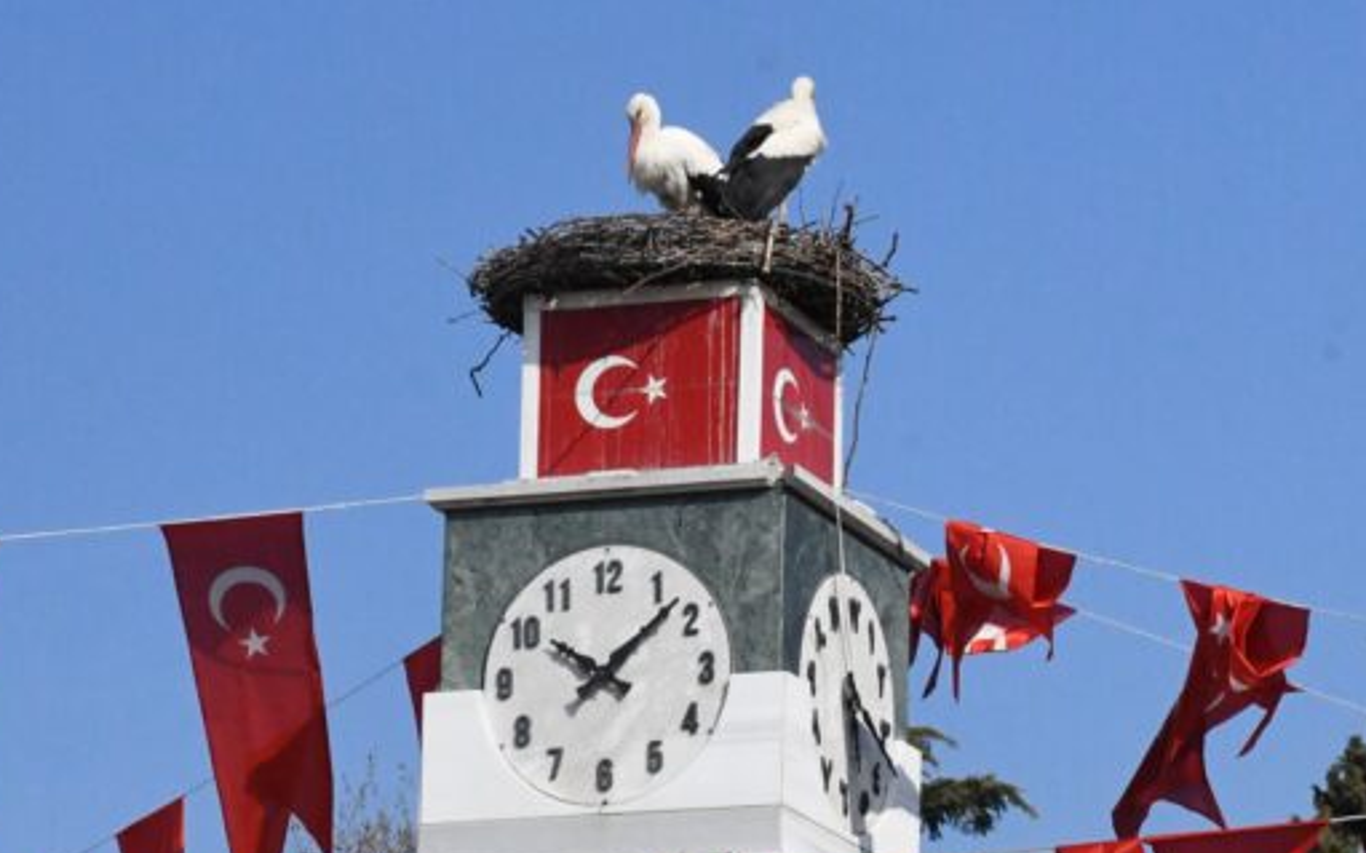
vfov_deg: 6.9
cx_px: 944
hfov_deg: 11.0
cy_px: 734
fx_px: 7071
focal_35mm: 190
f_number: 16
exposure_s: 1/6400
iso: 5000
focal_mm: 62
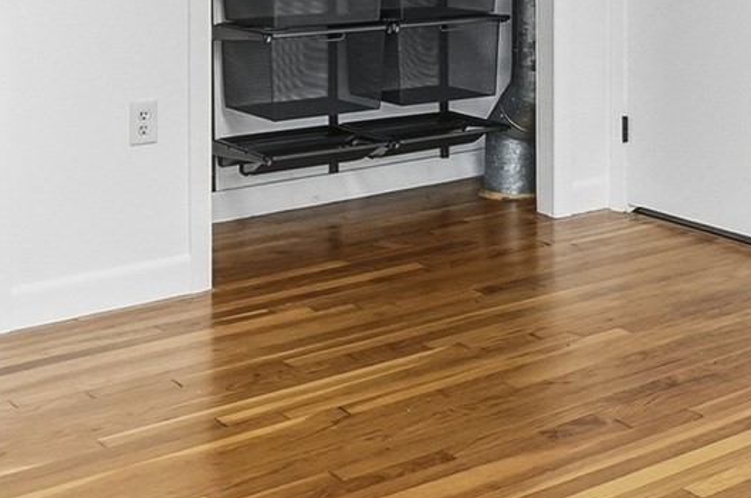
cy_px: -117
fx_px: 1332
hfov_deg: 30.4
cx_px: 646
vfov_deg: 19.8
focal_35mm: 64
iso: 800
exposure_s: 1/400
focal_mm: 11
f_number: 7.1
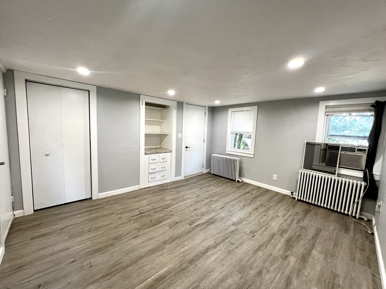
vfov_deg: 89.9
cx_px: 193
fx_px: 145
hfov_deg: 106.2
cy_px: 144
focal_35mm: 13
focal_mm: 1.57
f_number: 1.8
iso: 200
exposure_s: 1/120
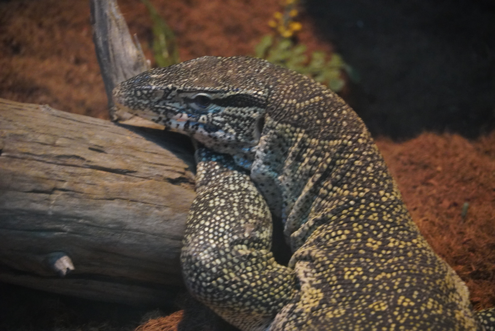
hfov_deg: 10.2
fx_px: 2786
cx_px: 248
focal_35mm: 202
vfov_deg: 6.8
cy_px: 166
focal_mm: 135
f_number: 5.6
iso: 6400
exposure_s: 1/30
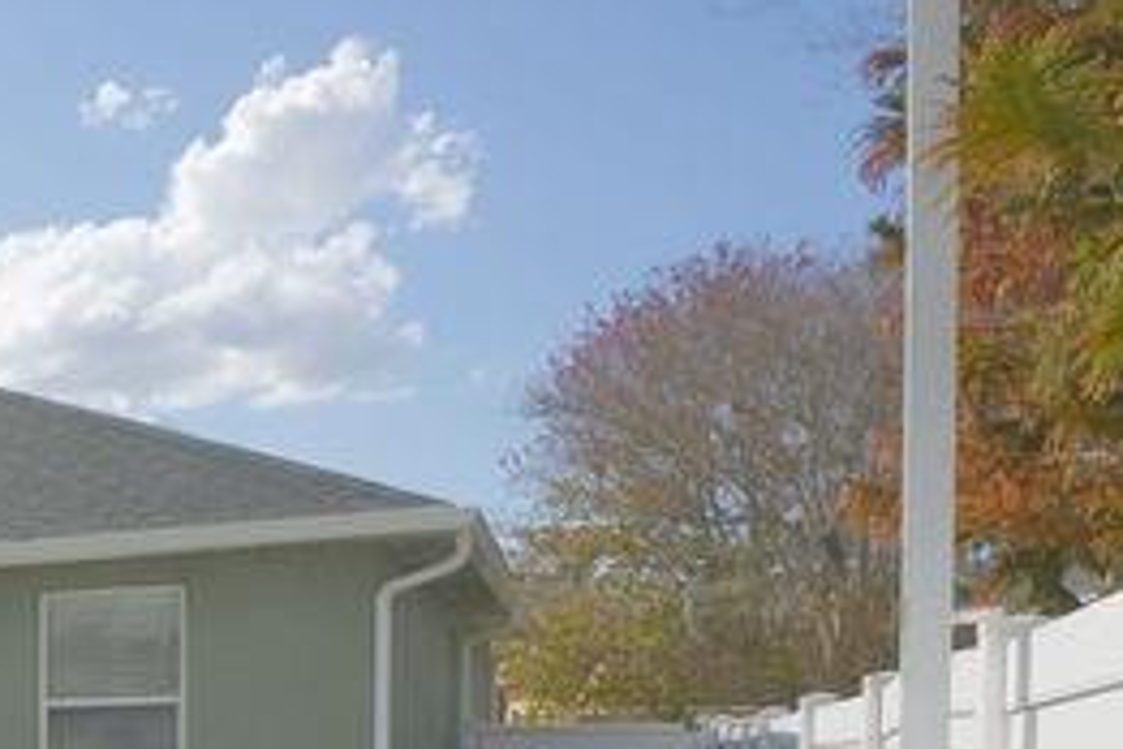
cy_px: 844
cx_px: -852
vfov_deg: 22.0
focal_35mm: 58
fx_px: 1814
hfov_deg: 22.3
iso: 100
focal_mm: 14.8
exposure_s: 1/125
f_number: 10
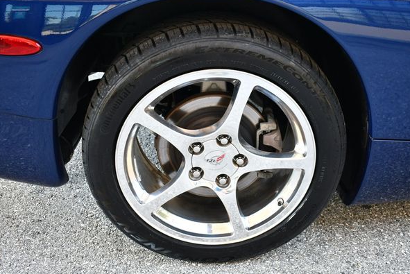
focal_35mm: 39
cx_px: 216
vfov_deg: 34.3
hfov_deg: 49.5
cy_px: 130
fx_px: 444
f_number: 3.5
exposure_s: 1/250
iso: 800
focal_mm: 18
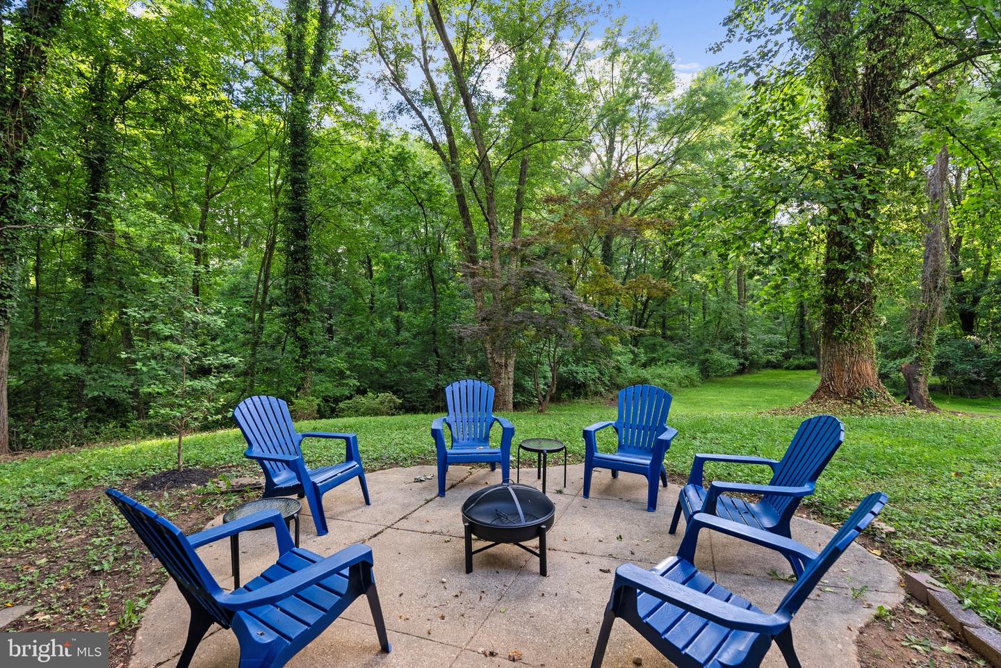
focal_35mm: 16
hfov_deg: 96.7
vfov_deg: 73.8
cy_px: 334
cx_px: 500
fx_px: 445
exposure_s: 1/100
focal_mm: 16
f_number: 4.5
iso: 320
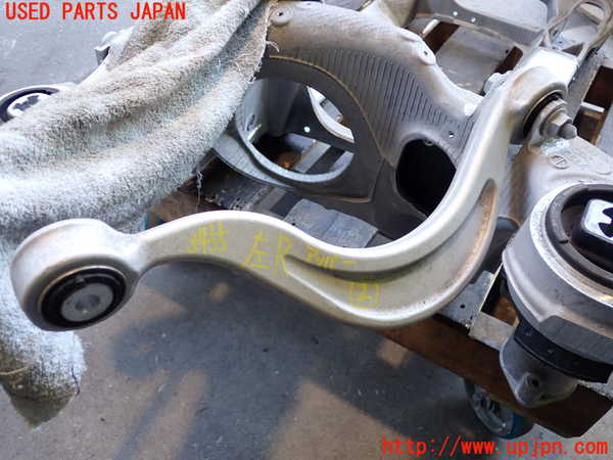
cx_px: 306
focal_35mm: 30
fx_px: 531
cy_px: 230
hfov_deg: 60.0
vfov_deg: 46.8
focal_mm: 5.4
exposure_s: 1/40
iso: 200
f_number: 2.3
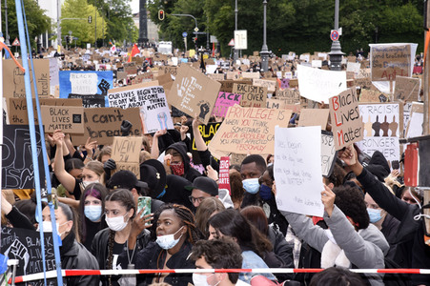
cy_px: 143
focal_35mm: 120
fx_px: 1432
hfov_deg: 17.1
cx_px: 215
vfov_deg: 11.4
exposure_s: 1/200
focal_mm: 120
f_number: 11
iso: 640
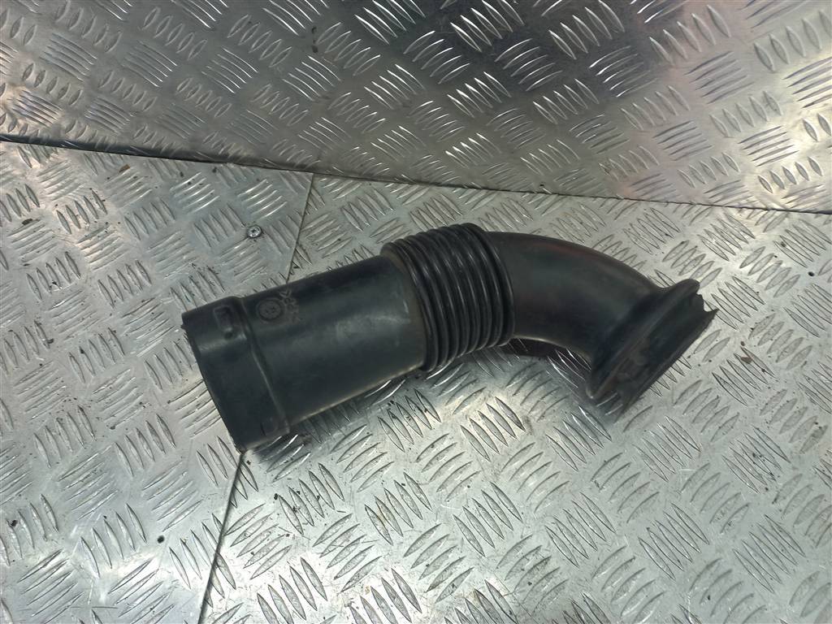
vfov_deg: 54.9
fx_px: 601
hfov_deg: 69.4
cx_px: 416
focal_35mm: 25
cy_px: 312
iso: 64
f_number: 1.8
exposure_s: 1/50
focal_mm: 4.6
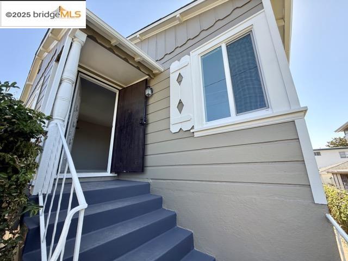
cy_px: 130
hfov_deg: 102.1
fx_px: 141
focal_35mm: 14
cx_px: 174
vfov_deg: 85.7
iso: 50
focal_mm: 2.22
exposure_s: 1/297
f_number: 2.2
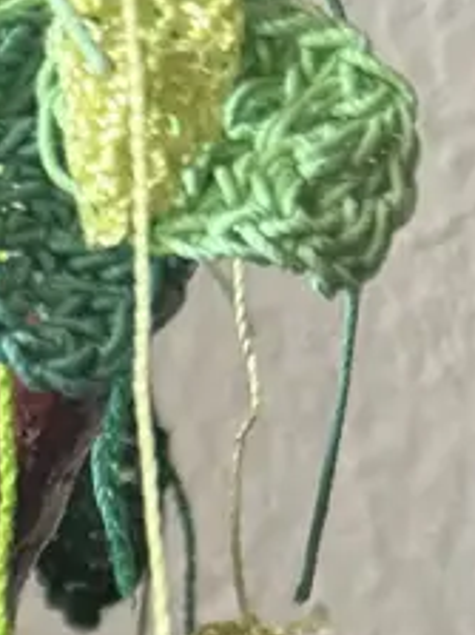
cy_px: 1333
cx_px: -519
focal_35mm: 154
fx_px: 2820
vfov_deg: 11.4
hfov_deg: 9.0
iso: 640
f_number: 1.78
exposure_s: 1/60
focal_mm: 6.76
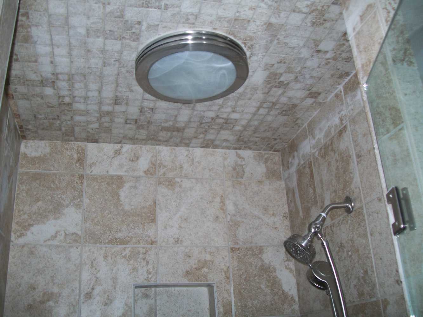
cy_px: 158
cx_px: 212
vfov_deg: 39.7
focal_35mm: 36
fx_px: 440
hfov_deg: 51.4
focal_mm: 6
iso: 80
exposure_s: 1/30
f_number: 2.7
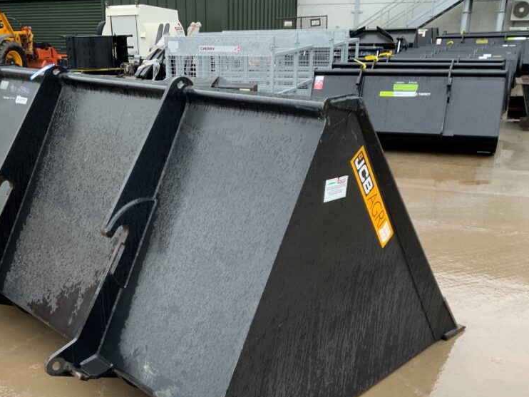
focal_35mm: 40
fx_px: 611
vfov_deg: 35.7
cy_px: 259
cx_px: 215
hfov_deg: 46.5
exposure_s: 1/102
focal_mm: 3
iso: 64
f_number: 1.8
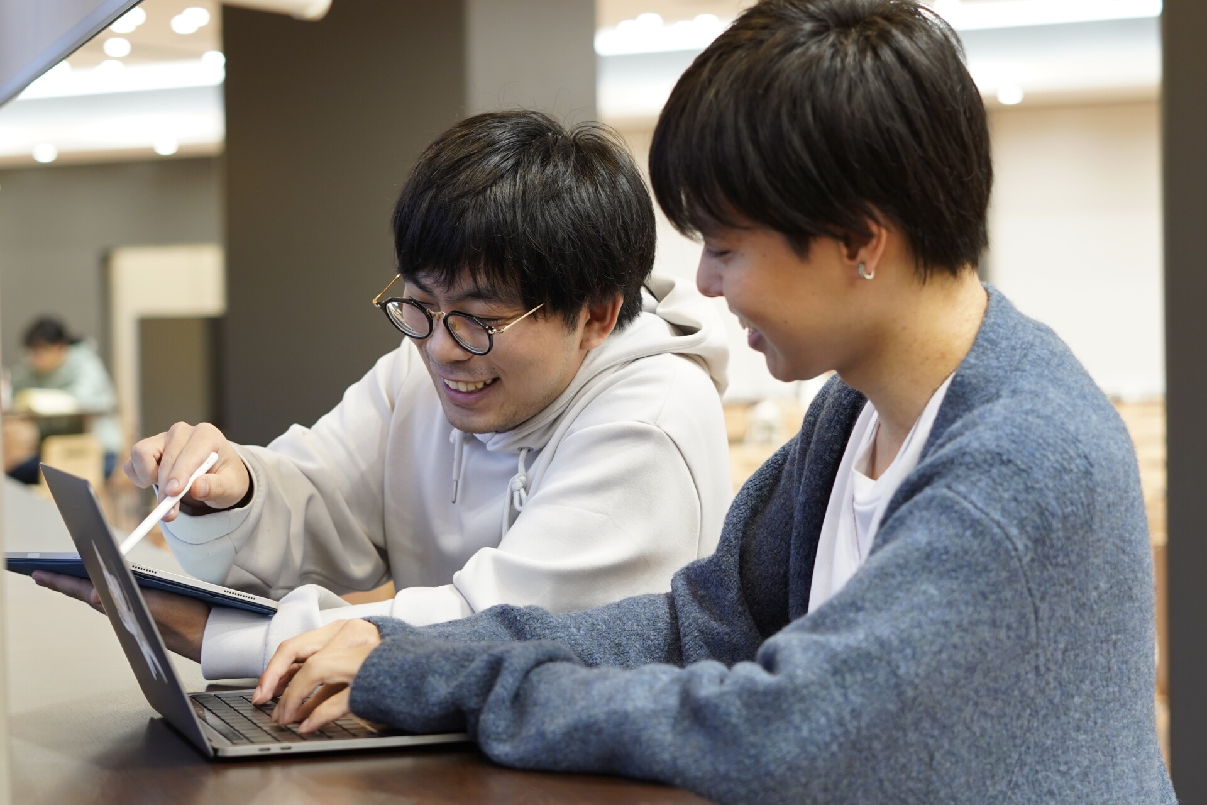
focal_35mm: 75
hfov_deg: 27.0
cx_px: 604
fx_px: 2514
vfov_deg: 18.2
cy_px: 402
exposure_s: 1/60
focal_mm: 50
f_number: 2.8
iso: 800
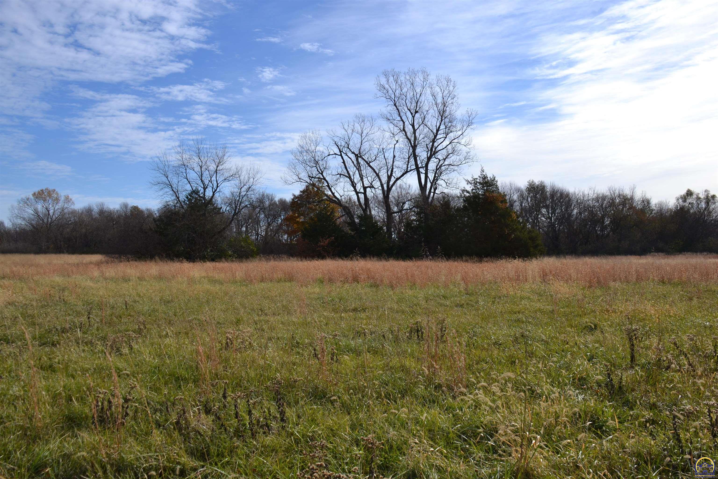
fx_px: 598
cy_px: 240
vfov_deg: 43.6
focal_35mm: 30
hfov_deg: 61.9
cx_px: 359
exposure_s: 1/320
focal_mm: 20
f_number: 9
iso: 100
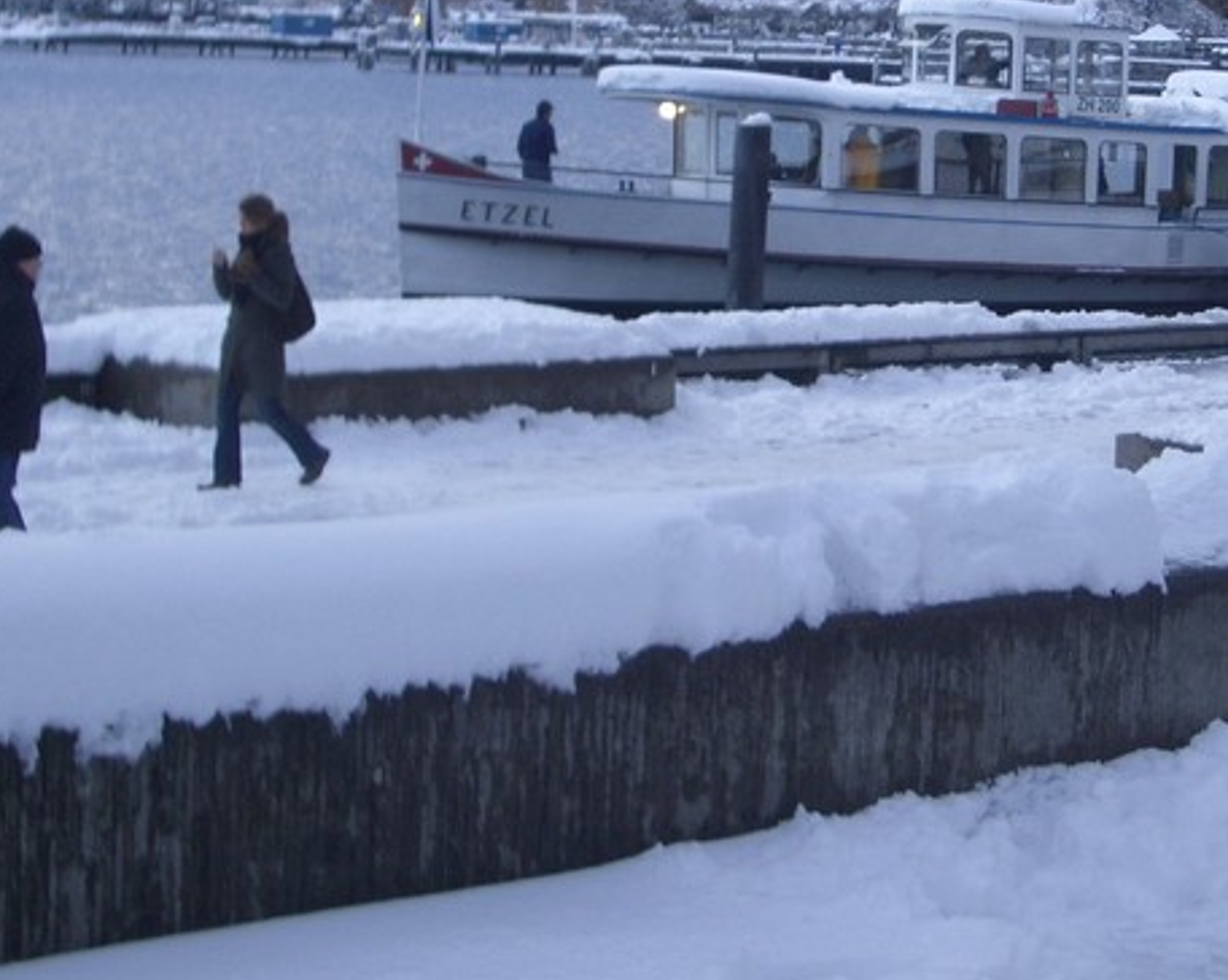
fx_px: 3050
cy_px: 210
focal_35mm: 84
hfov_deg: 22.4
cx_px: 1018
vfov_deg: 18.1
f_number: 3.1
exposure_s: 1/250
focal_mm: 8.2
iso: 50
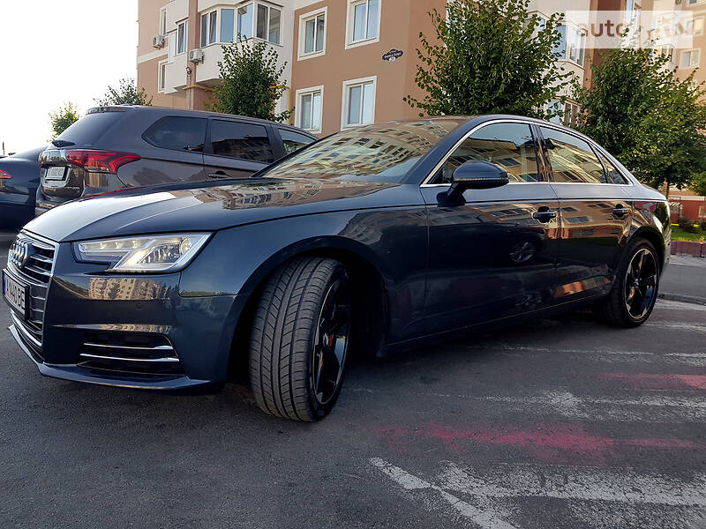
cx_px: 353
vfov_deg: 53.1
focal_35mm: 26
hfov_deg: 67.3
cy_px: 264
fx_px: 530
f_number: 1.7
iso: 40
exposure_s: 1/618
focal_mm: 4.2
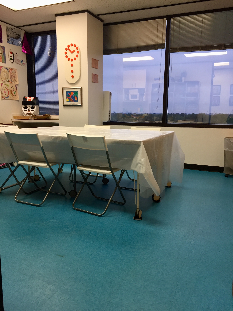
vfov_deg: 61.7
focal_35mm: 29
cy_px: 156
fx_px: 260
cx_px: 116
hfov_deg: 48.2
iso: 40
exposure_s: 1/33
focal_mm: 4.15
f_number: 2.2
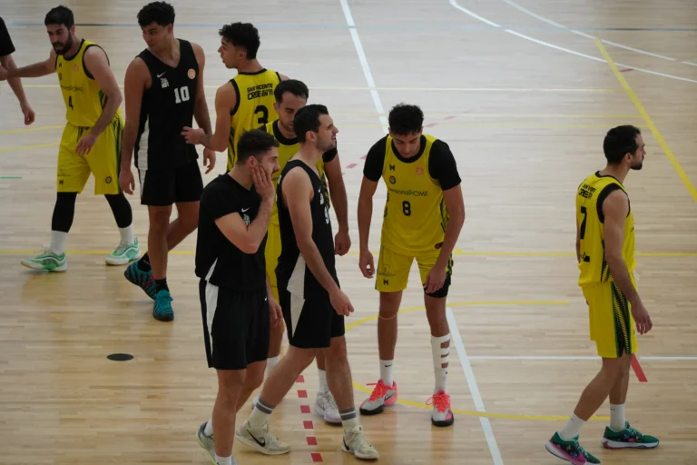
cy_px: 232
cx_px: 348
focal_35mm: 190
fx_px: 3688
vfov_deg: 7.2
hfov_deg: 10.8
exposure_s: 1/800
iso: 2000
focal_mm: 127
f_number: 5.6
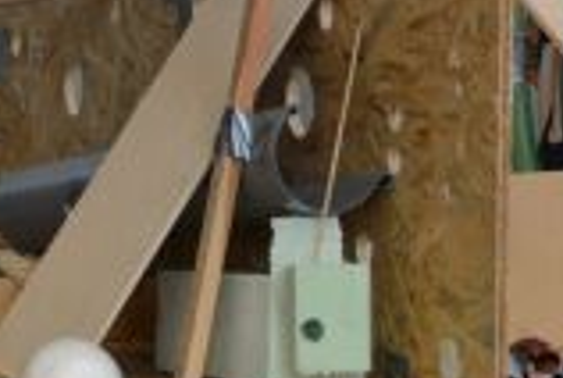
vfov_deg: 7.2
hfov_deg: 10.7
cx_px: 232
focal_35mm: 191
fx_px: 2993
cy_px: 14
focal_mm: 48
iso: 1600
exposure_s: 1/200
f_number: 4.8
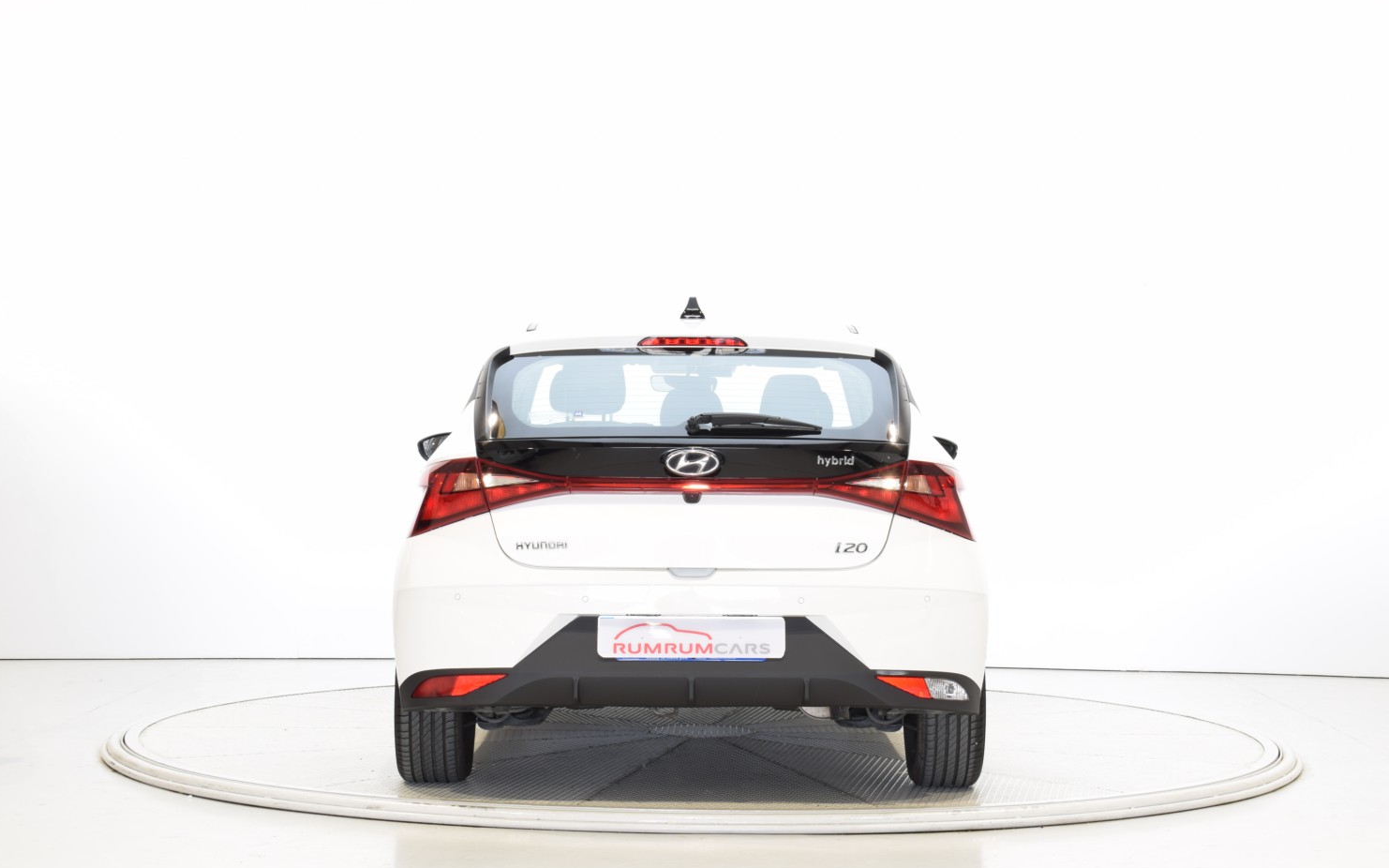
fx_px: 2460
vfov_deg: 20.0
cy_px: 427
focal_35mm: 65
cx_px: 697
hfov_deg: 31.5
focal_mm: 42
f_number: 10
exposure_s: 1/3
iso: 100
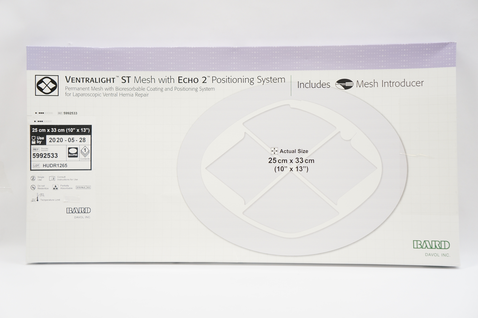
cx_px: 239
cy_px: 159
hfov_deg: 45.0
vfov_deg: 30.8
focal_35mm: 44
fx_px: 577
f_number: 5
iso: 400
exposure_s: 1/80
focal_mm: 29
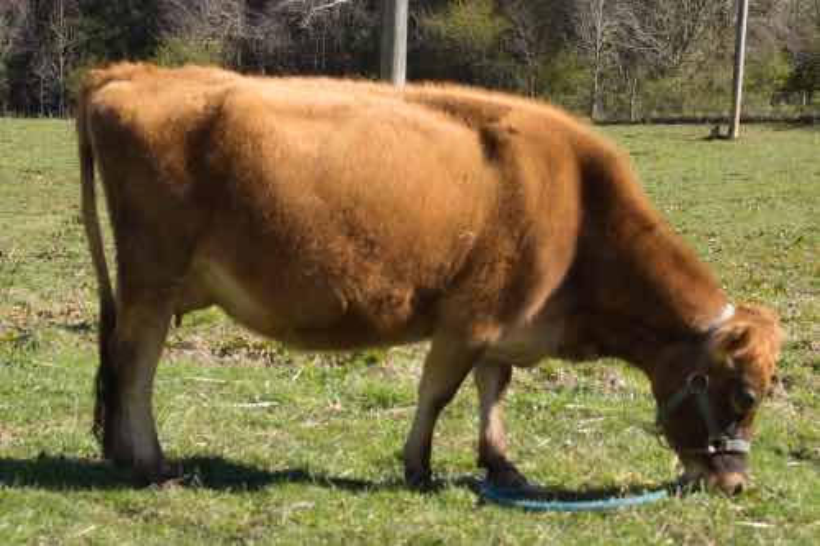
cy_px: 273
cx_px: 410
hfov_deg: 29.3
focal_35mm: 69
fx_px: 1571
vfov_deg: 19.7
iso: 200
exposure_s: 1/400
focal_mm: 46
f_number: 8
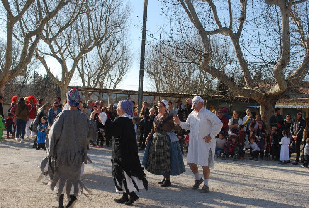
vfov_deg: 28.2
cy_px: 104
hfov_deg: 41.0
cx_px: 154
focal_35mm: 48
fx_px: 413
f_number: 7.1
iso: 100
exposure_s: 1/200
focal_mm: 32
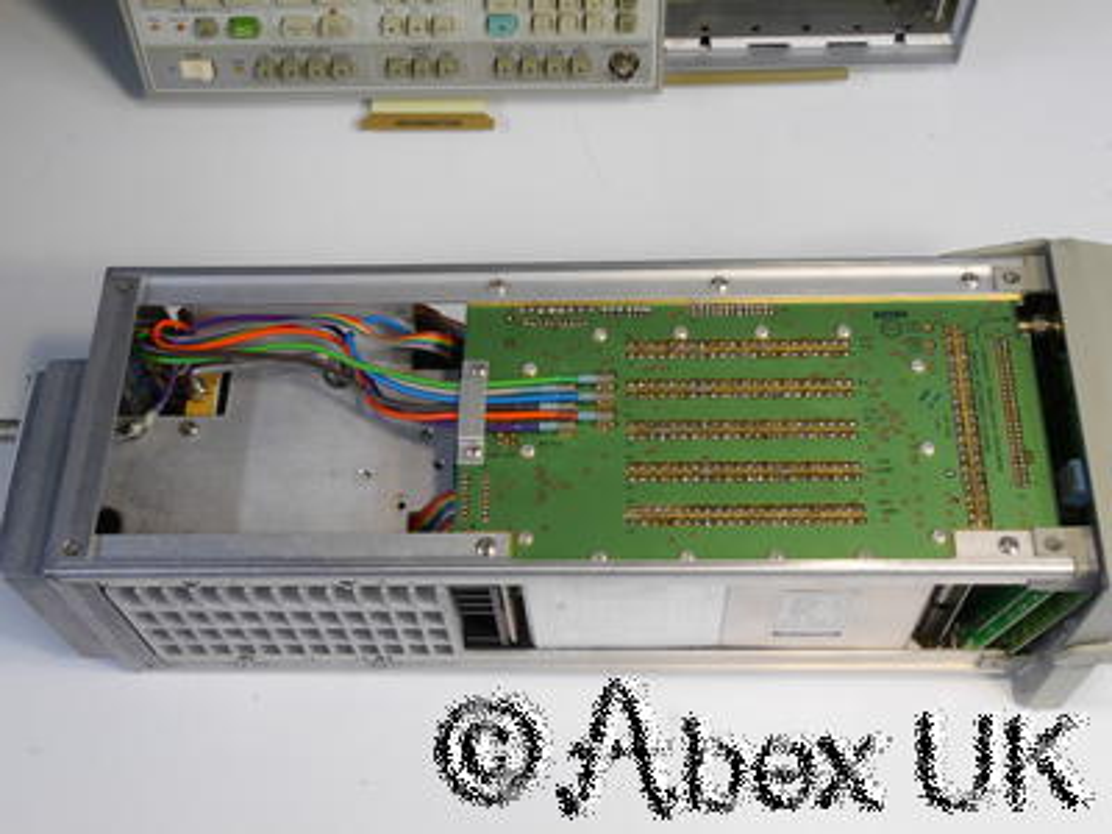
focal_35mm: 42
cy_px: 417
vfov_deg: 34.3
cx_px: 556
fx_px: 1349
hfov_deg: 44.8
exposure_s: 1/2.5
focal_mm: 21
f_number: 22
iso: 800
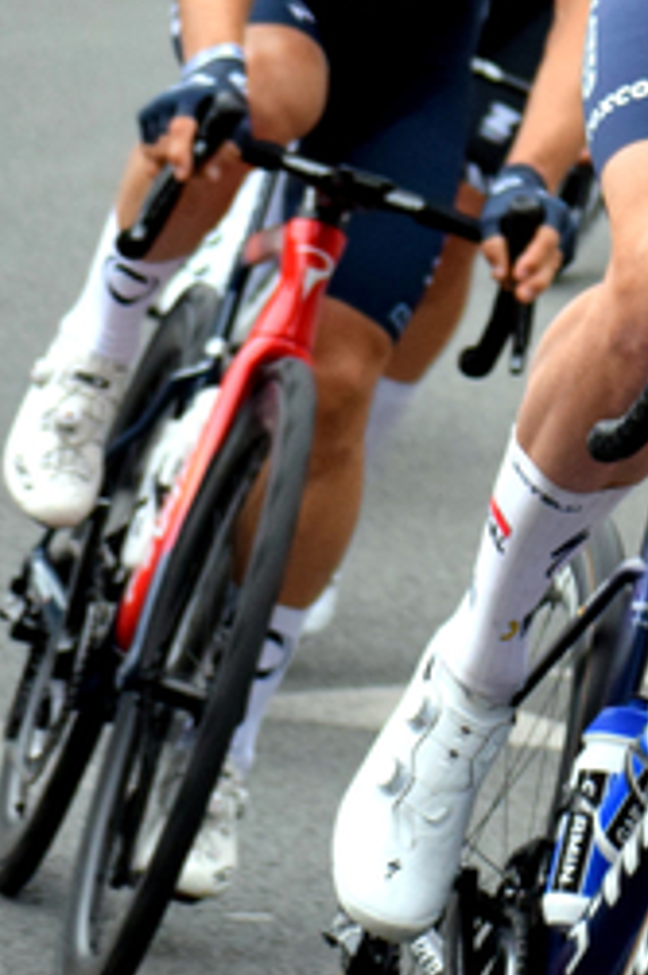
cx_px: 737
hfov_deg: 6.3
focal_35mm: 215
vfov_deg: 9.6
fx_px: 5813
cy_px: 369
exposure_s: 1/500
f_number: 4.2
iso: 1000
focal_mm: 60
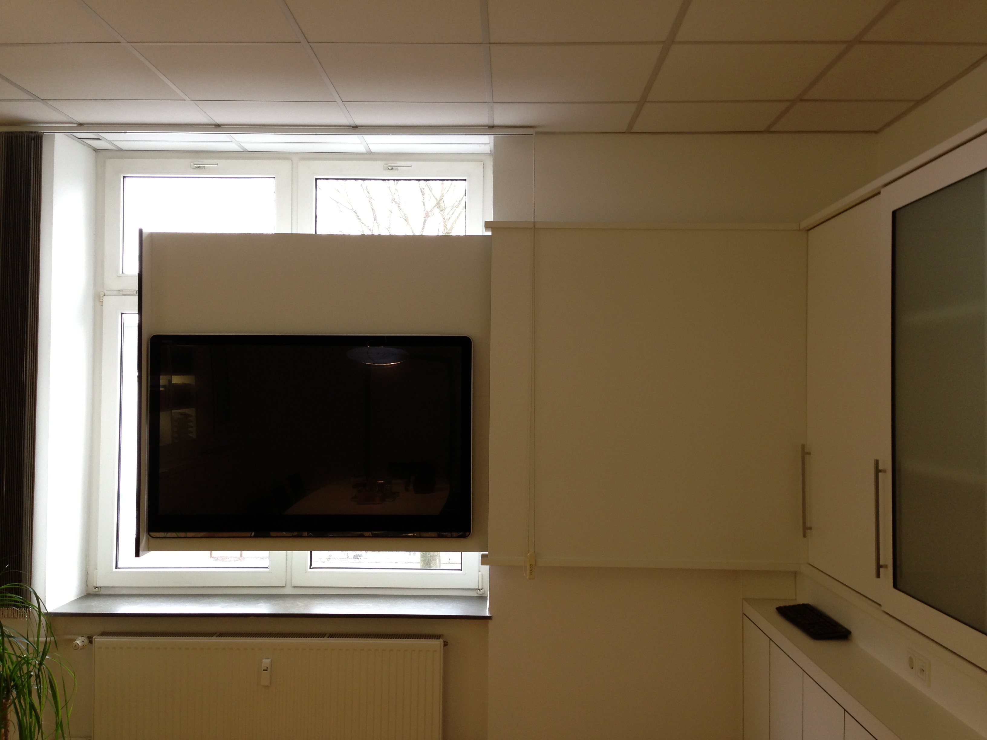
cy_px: 370
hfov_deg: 55.4
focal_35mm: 33
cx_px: 494
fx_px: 941
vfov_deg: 42.9
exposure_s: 1/40
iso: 64
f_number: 2.4
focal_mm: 4.13
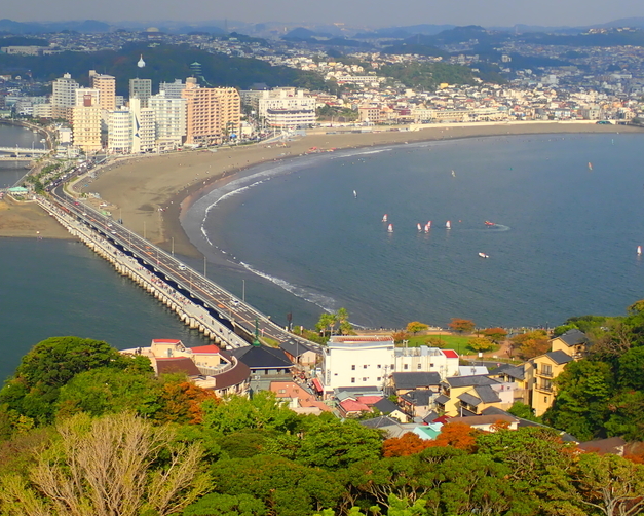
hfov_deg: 26.7
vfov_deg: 21.5
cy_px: 210
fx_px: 1354
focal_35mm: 71
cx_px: 264
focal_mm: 10.29
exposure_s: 1/640
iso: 100
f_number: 5
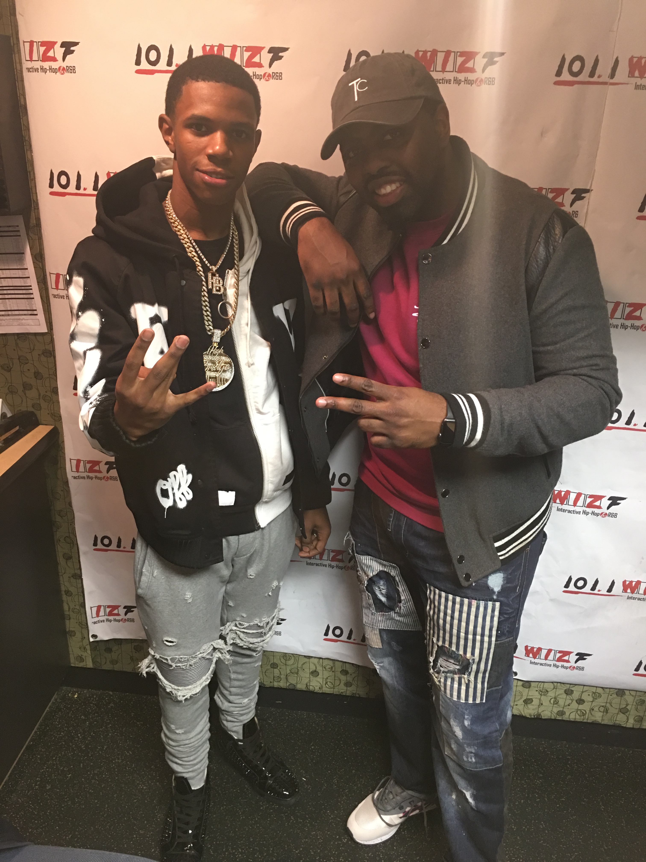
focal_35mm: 29
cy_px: 431
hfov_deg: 48.2
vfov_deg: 61.7
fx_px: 722
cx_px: 323
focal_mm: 4.15
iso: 80
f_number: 2.2
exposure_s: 1/10
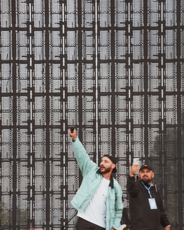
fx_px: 1920
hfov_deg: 5.5
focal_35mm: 282
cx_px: 102
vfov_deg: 6.9
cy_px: 115
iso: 160
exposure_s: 1/400
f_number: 4
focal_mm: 200
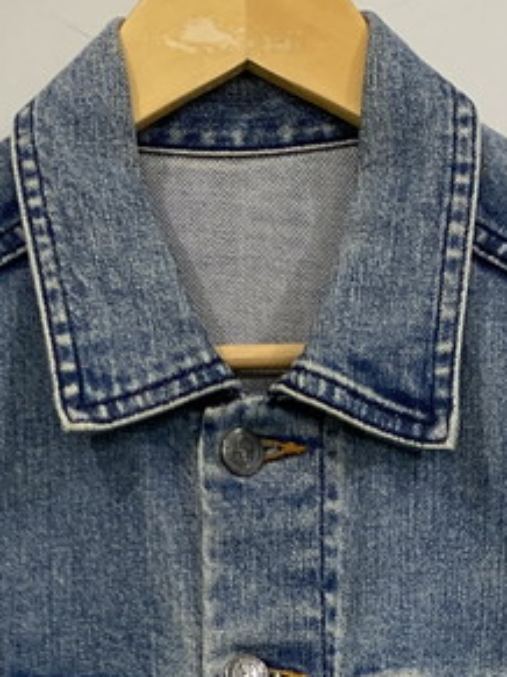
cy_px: 914
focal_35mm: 108
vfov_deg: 17.0
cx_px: 257
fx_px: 2111
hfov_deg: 13.7
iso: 100
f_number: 1.8
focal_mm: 4.25
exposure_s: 1/100
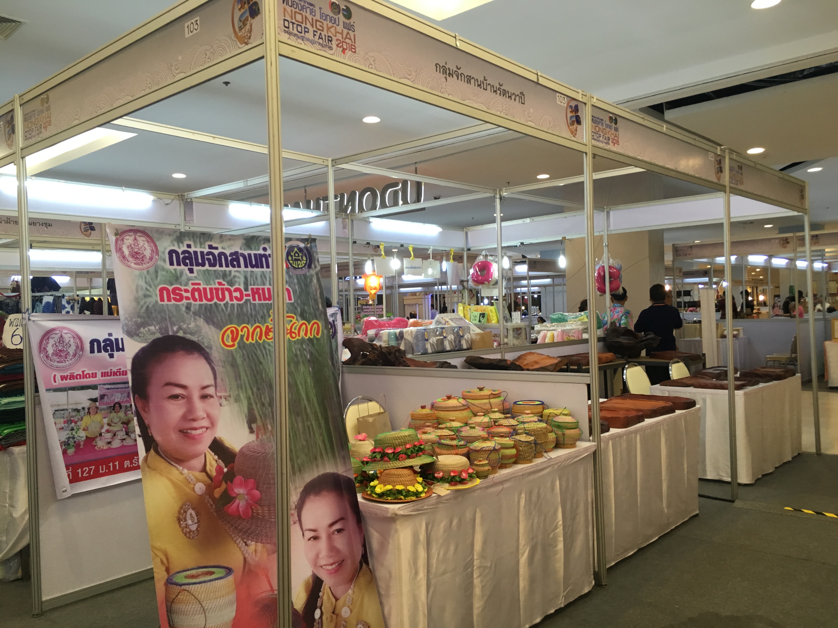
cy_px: 314
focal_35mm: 29
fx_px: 702
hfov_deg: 61.7
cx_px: 419
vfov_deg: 48.2
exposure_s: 1/33
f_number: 2.2
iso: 64
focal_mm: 4.15
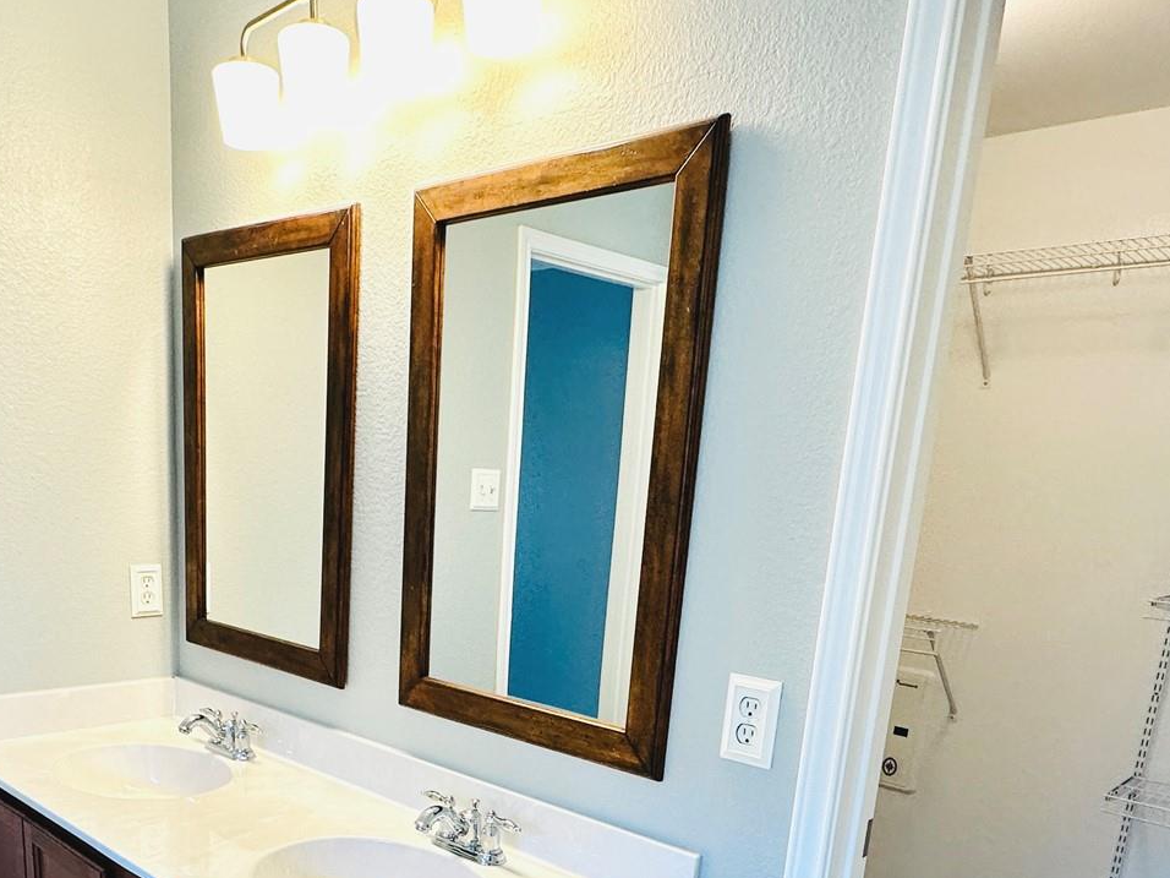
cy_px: 738
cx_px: 474
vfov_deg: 43.9
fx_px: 1014
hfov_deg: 59.5
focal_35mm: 30
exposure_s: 1/120
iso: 200
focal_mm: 2.22
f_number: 2.2
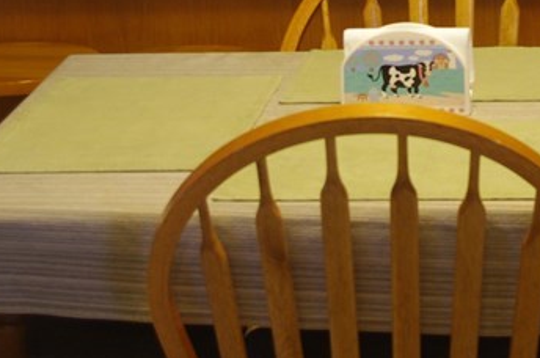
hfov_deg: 15.3
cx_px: 432
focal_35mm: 133
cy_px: -96
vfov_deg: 10.1
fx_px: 1991
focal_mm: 28.13
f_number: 4
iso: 400
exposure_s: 1/10
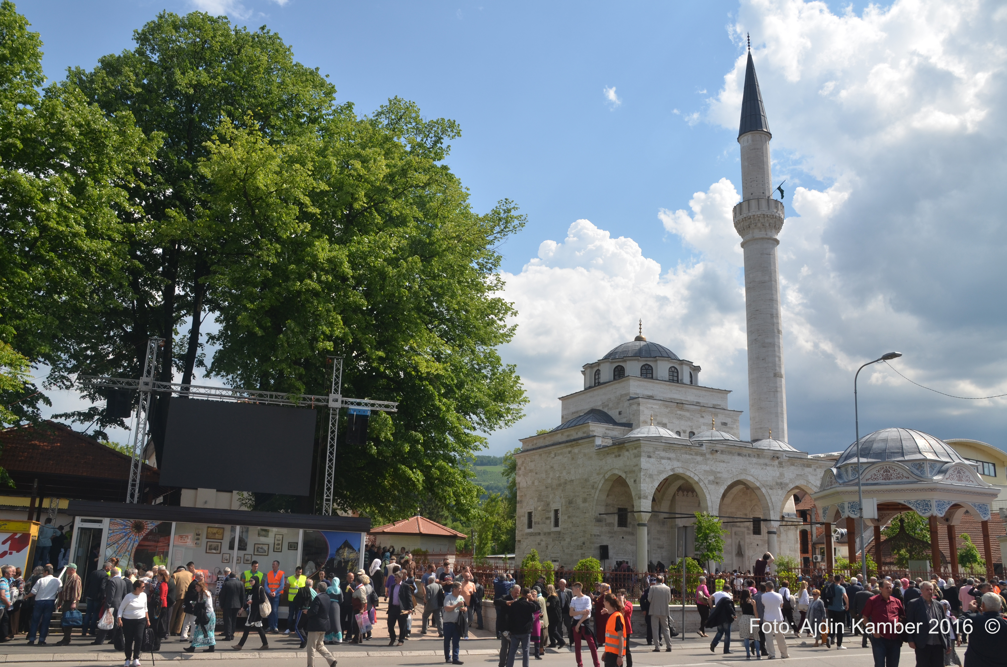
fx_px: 837
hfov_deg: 62.0
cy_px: 334
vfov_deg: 43.4
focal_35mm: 30
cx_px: 504
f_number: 9
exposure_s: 1/640
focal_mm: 20
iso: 200
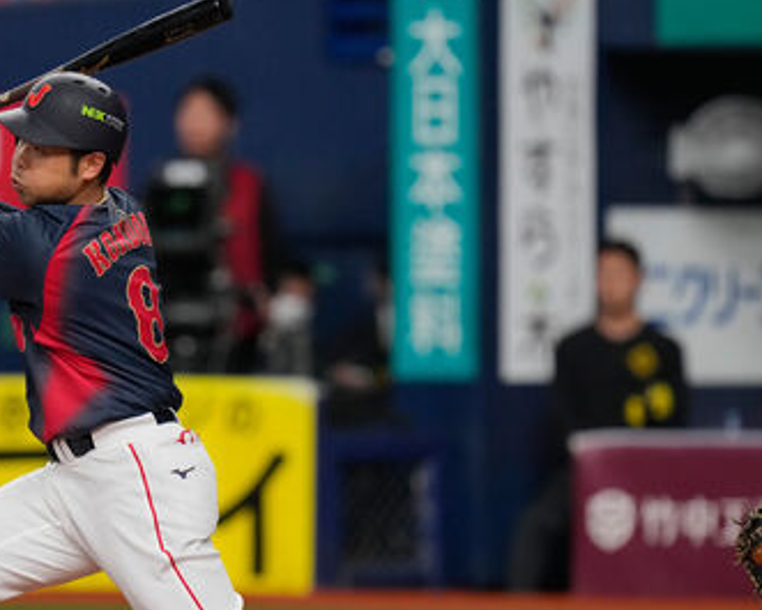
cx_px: 106
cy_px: 371
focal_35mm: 680
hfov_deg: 2.8
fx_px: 15340
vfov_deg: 2.3
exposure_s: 1/1600
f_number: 4
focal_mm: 400
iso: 3200
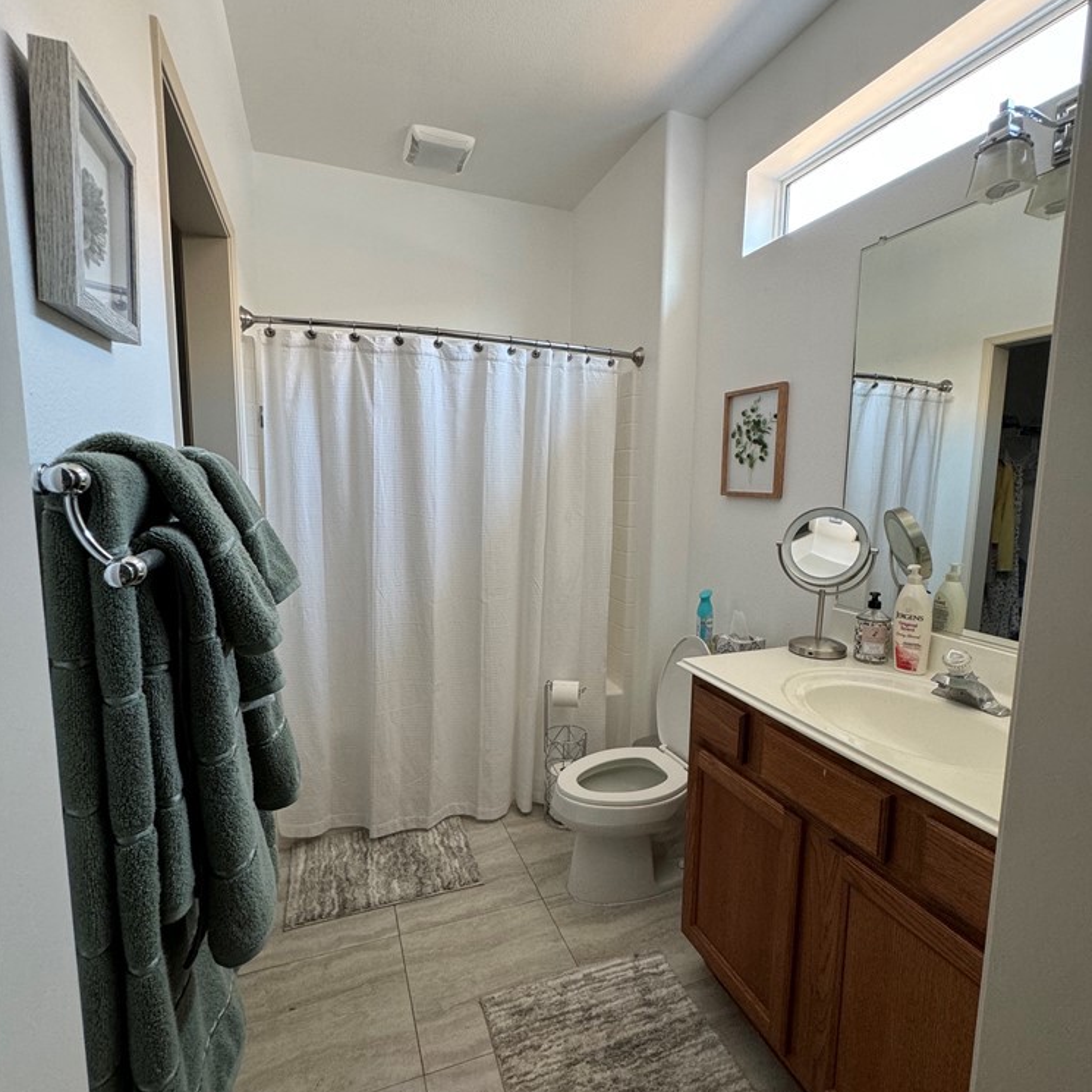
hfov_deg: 84.0
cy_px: 551
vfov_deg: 84.0
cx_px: 556
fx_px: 607
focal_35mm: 17
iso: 160
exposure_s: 1/99
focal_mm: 2.22
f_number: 2.2
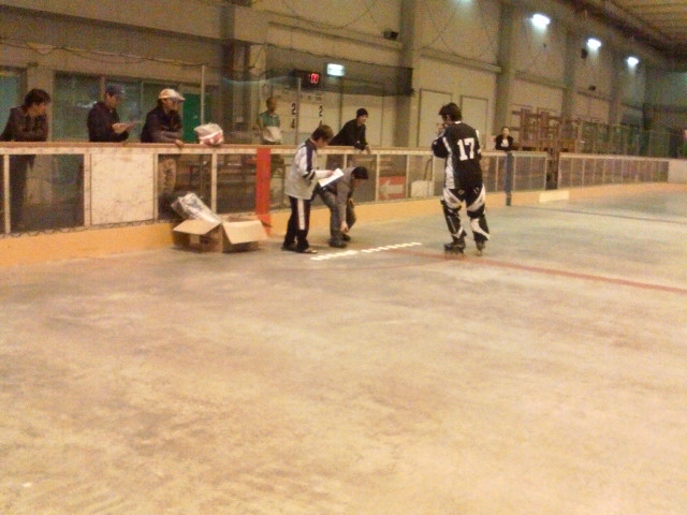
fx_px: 576
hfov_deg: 61.7
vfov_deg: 48.2
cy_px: 258
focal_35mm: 29
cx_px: 344
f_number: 3.5
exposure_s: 1/120
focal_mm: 3.73
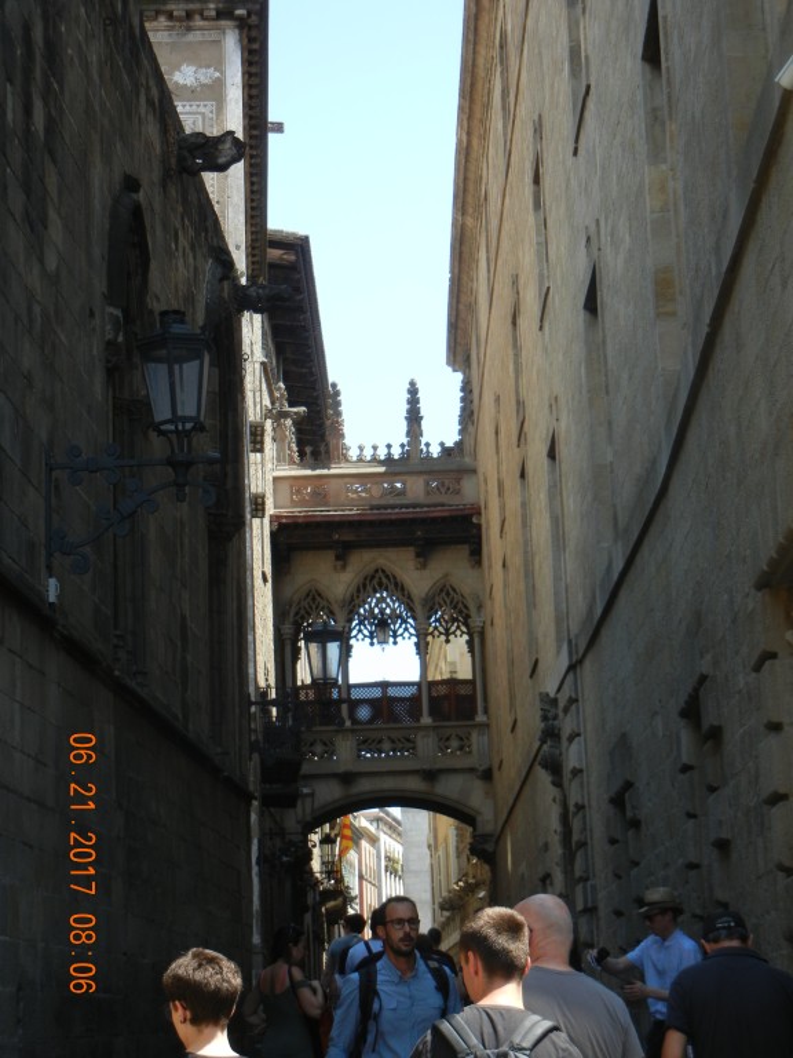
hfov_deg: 19.1
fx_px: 2352
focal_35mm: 77
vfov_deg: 25.3
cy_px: 529
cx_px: 396
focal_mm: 13.9
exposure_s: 1/332
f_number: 4.3
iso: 160
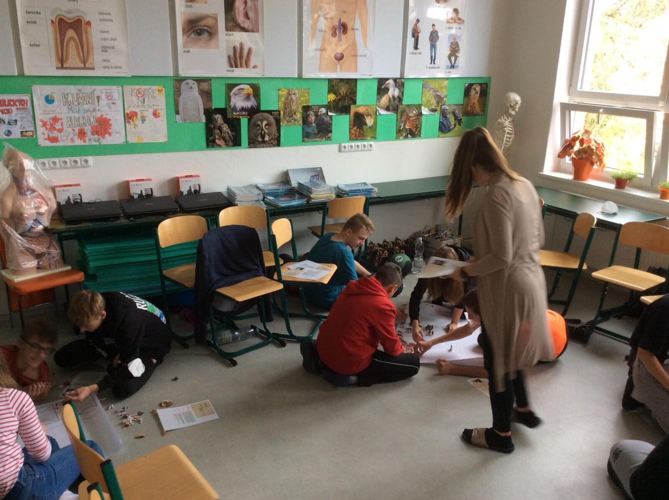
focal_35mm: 32
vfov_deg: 44.0
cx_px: 334
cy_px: 250
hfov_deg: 56.9
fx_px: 617
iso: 40
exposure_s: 1/25
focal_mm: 3.3
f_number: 2.4
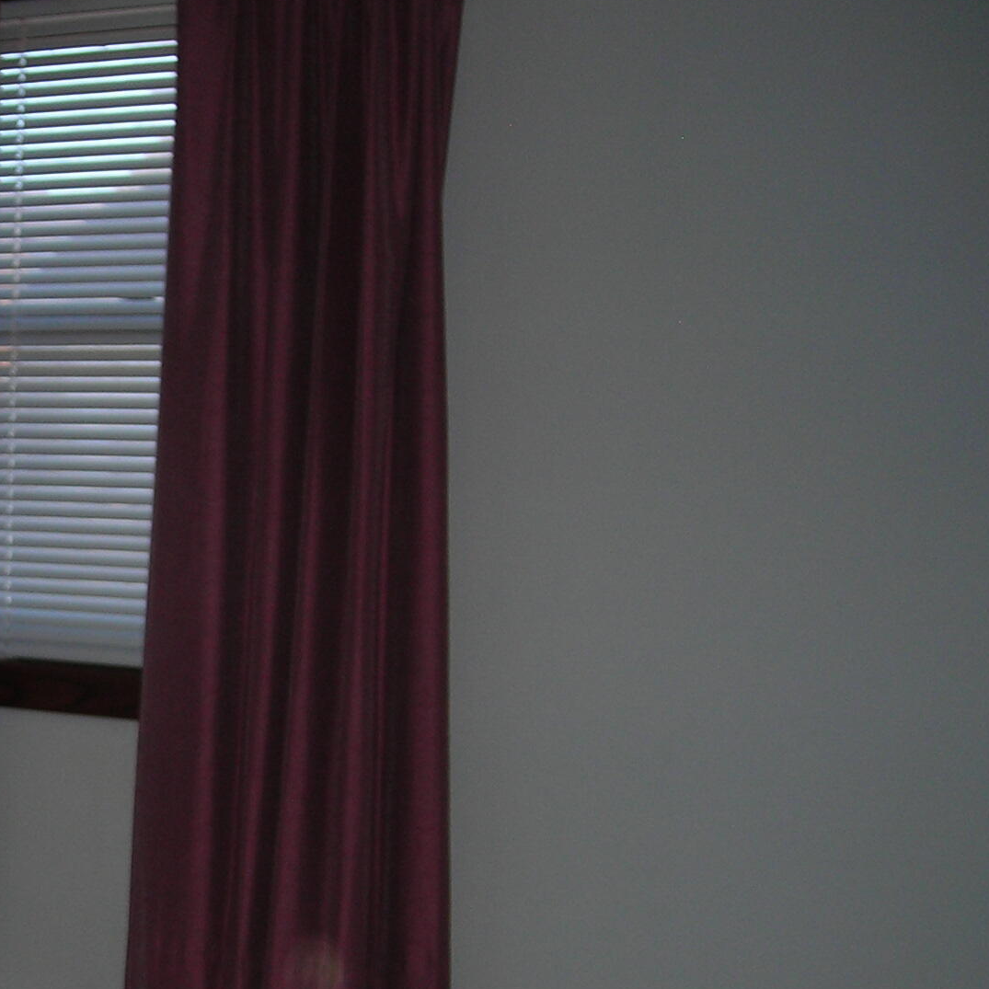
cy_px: 770
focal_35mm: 81
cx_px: -155
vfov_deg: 21.2
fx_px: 2618
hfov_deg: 20.2
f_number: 3.2
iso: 52
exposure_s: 1/60.1
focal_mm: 6.3
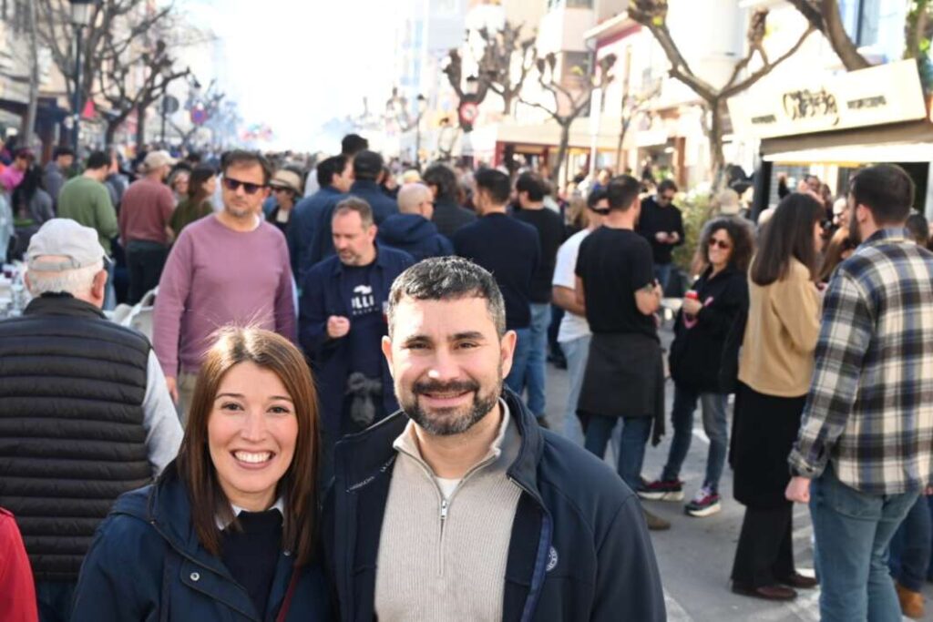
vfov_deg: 30.5
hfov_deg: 44.5
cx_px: 466
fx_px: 1140
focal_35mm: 44
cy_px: 311
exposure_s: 1/400
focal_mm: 44
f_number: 5.6
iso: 500
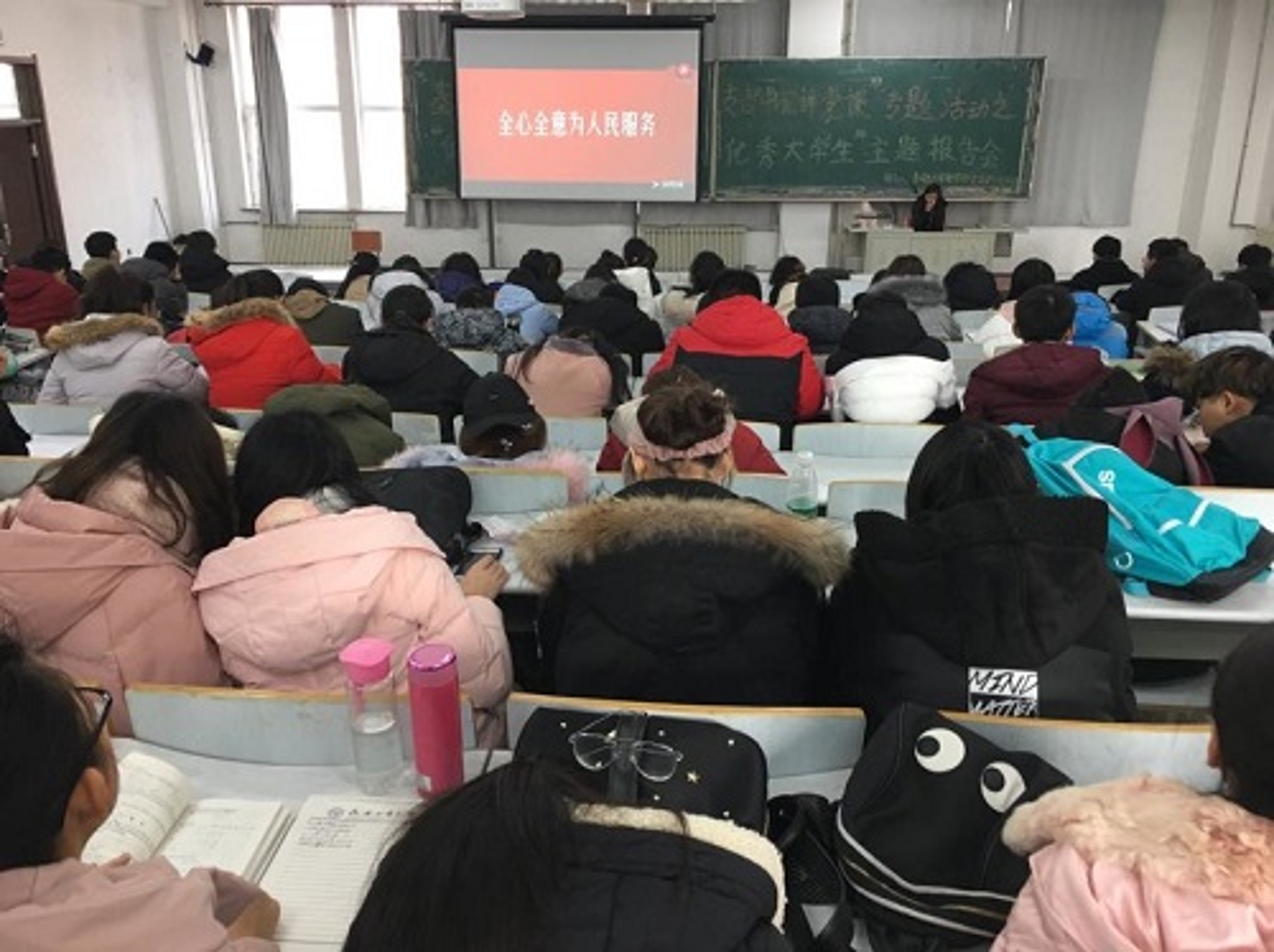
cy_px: 476
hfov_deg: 61.7
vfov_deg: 48.2
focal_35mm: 29
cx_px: 637
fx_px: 1066
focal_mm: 4.15
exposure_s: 1/33
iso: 125
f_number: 2.2
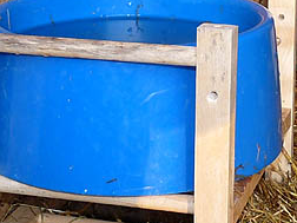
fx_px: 1047
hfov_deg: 16.1
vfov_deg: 12.1
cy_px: 90
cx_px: 197
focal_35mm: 122
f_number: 2.8
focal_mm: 4.8
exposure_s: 1/30
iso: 100
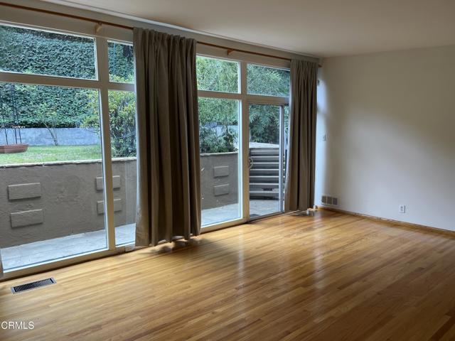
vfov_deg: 53.1
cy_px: 170
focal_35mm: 26
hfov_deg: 67.3
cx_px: 228
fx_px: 342
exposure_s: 1/120
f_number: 1.5
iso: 50
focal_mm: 5.7
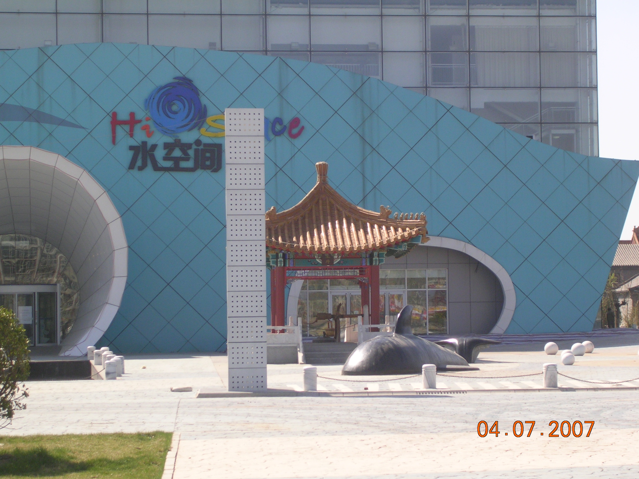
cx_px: 320
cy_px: 240
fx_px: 1938
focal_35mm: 105
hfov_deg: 18.7
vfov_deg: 14.1
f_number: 4.6
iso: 50
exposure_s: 1/357
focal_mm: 15.9
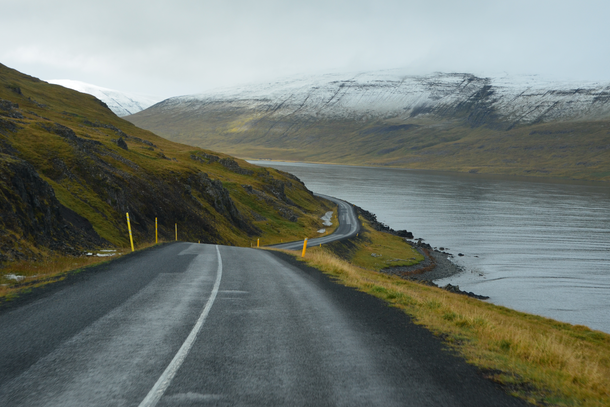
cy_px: 202
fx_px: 1237
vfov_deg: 18.7
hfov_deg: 27.7
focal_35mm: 73
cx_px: 309
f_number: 10
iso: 400
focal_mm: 48
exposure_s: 1/250
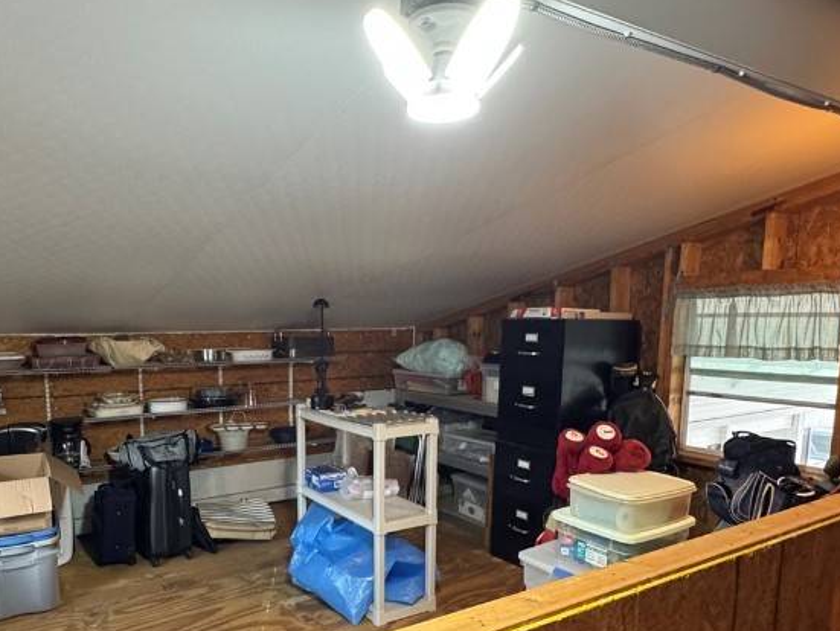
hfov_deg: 66.2
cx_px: 311
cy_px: 405
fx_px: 631
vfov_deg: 52.4
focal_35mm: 26
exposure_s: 1/60
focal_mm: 2.22
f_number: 2.2
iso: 320
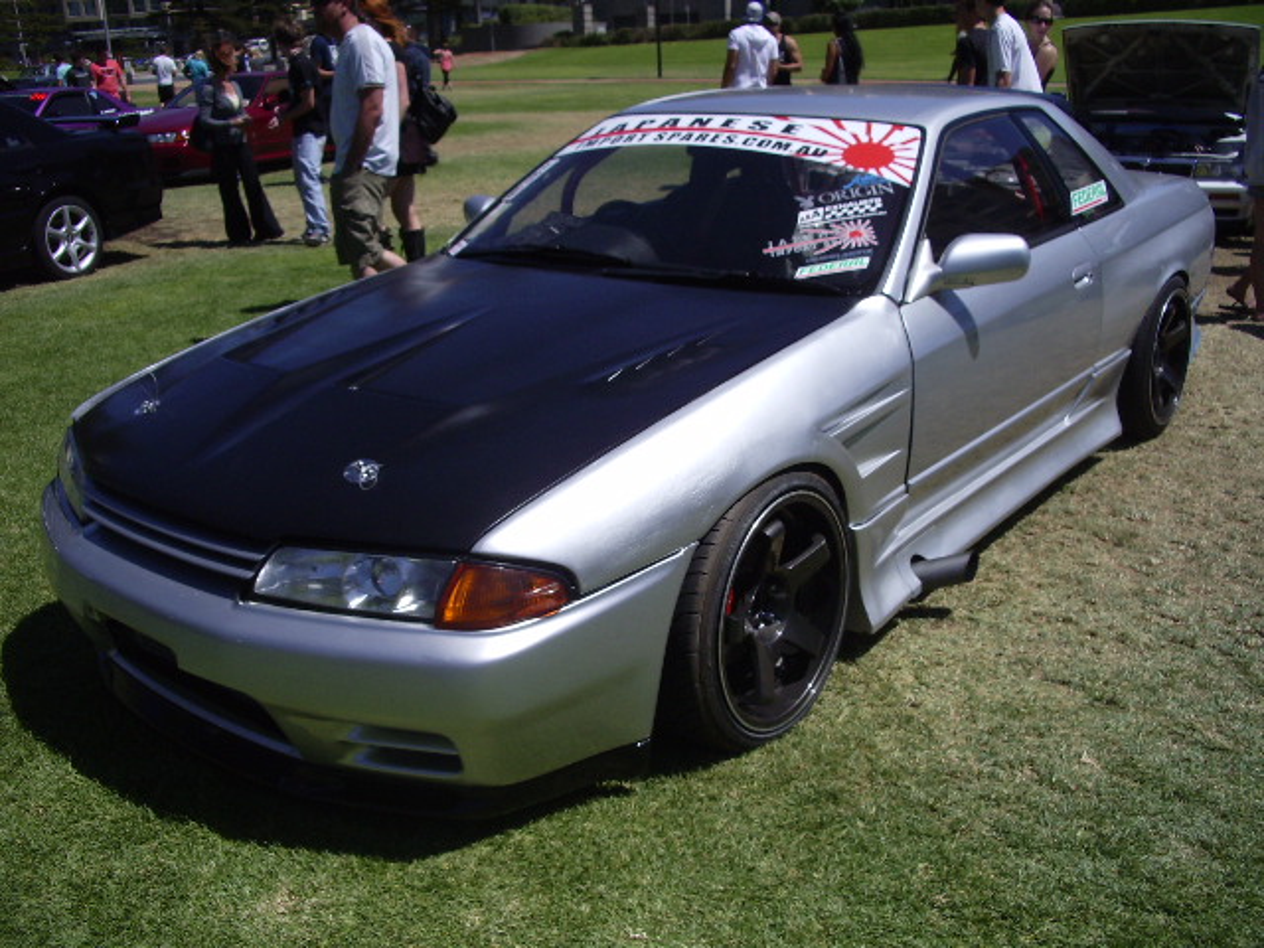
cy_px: 474
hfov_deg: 52.6
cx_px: 632
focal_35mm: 35
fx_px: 1278
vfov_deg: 40.7
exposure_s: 1/1500
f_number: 4.3
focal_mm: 5.8
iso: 80
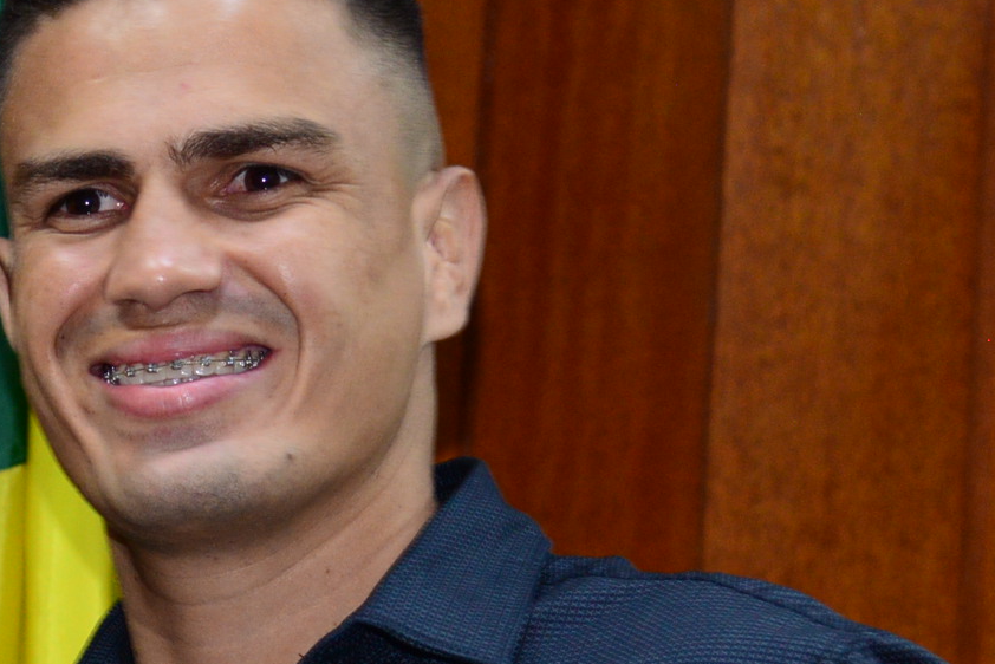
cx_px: -45
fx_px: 8101
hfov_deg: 7.0
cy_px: 677
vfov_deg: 4.7
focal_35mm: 293
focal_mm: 82
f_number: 4
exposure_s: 1/60
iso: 1600
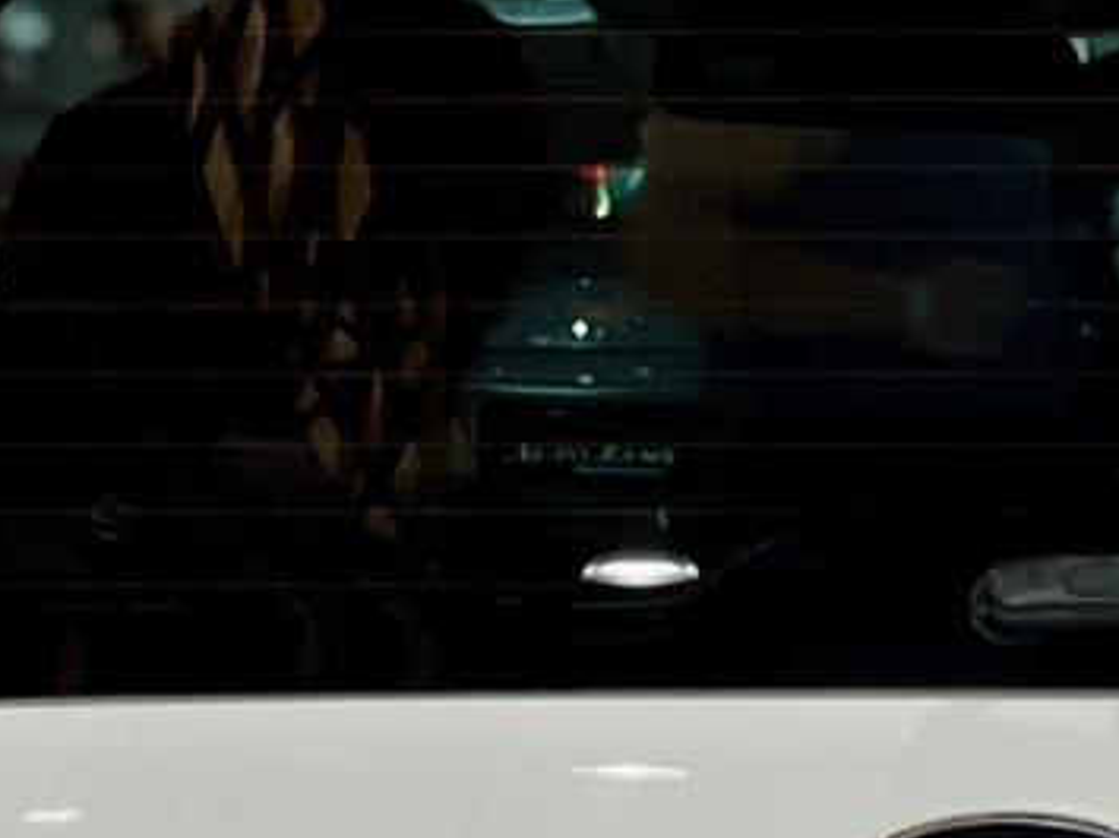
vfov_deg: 3.5
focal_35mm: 418
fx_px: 13503
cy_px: 1353
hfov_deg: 4.7
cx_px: 901
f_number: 2.8
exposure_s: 1/40
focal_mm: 9
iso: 160
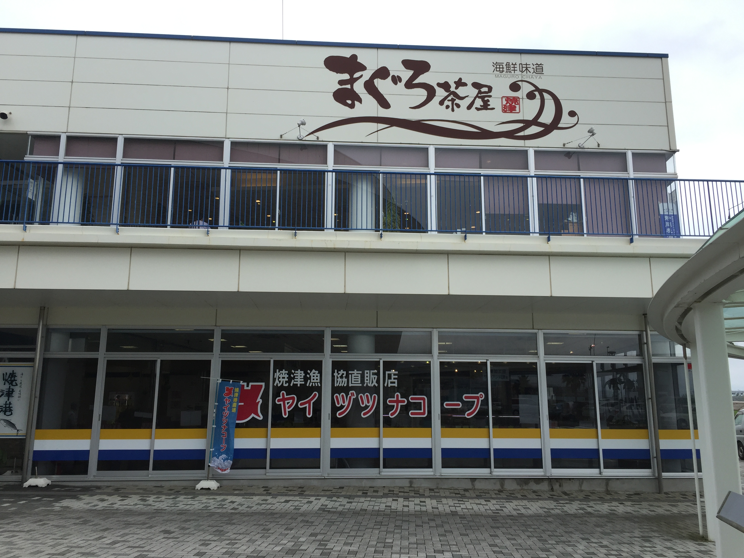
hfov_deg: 61.7
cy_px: 279
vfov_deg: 48.2
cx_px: 372
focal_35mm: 29
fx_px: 623
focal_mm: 4.15
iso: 32
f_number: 2.2
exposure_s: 1/1014
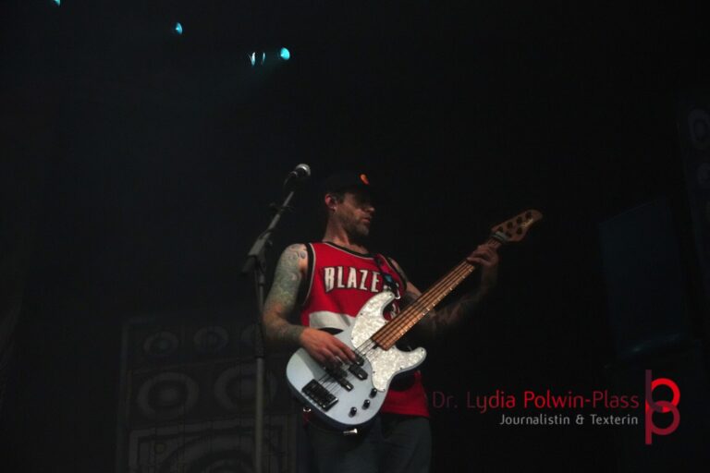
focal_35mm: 50
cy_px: 236
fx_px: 976
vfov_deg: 27.3
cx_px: 355
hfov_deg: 40.0
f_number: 4
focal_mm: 33
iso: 6400
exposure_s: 1/100
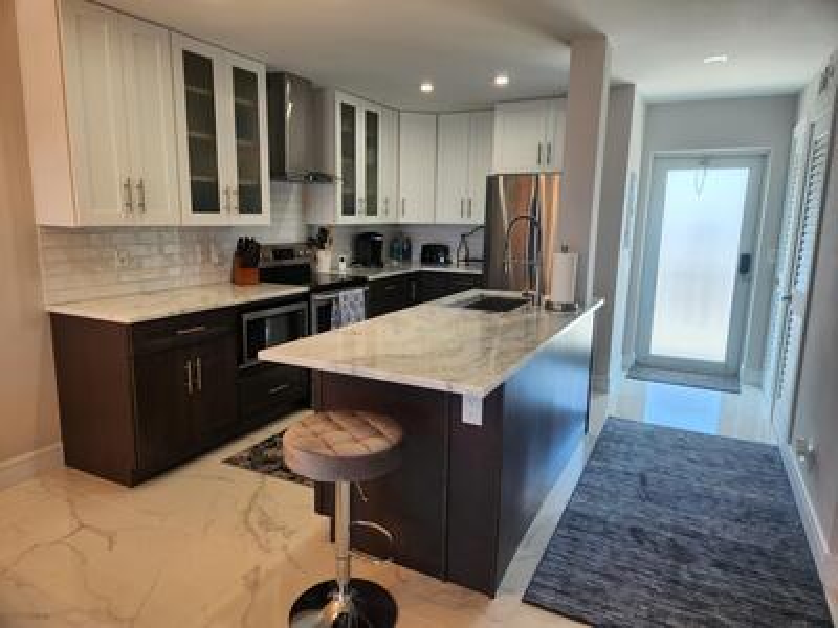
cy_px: 314
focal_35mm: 23
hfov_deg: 73.9
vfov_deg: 58.9
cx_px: 419
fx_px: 557
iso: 50
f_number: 1.8
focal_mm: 5.4
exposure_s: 1/120
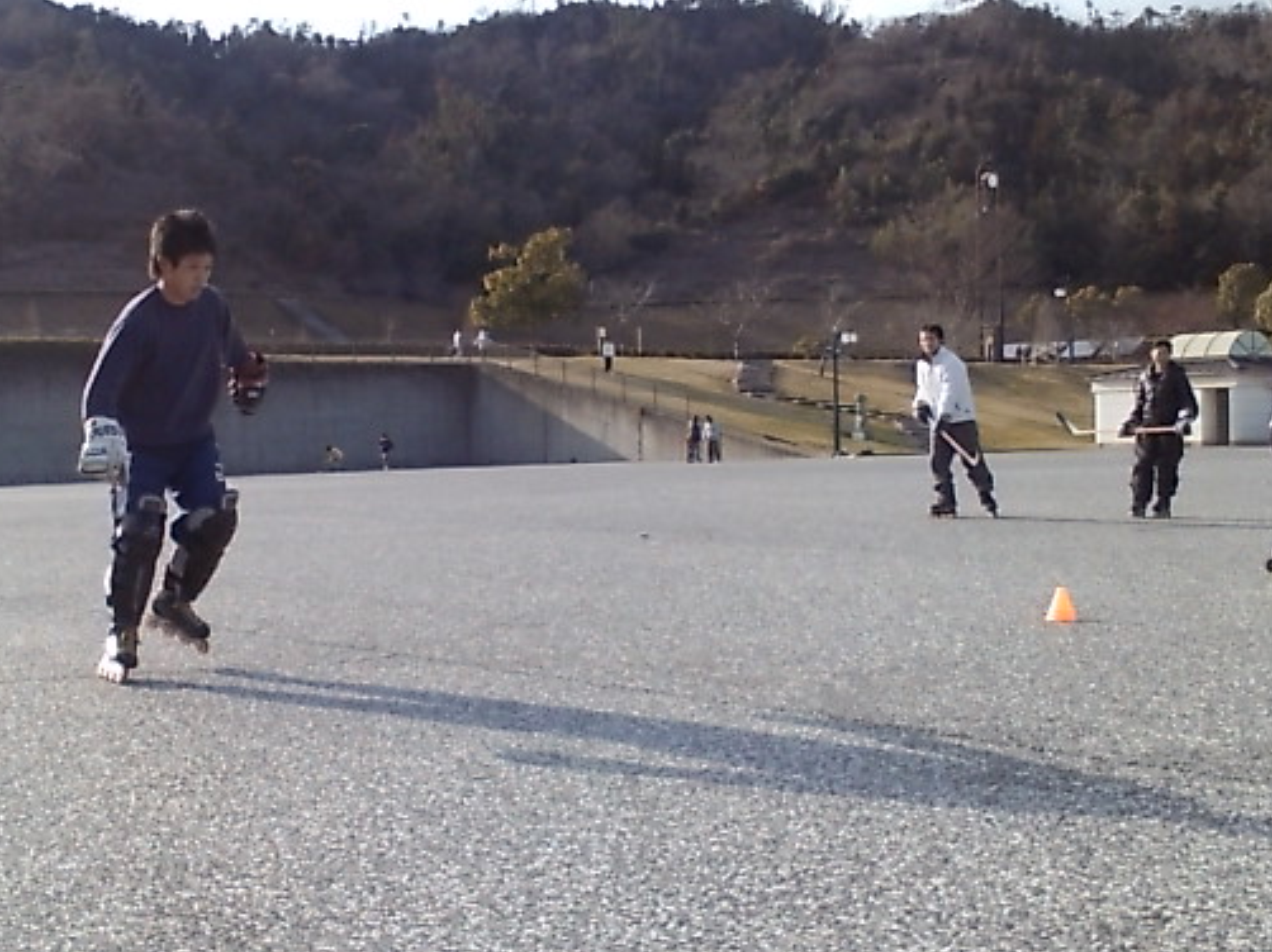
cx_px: 550
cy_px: 544
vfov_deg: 38.6
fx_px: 1359
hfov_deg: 50.0
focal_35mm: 37
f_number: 3.5
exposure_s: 1/455
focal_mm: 3.73
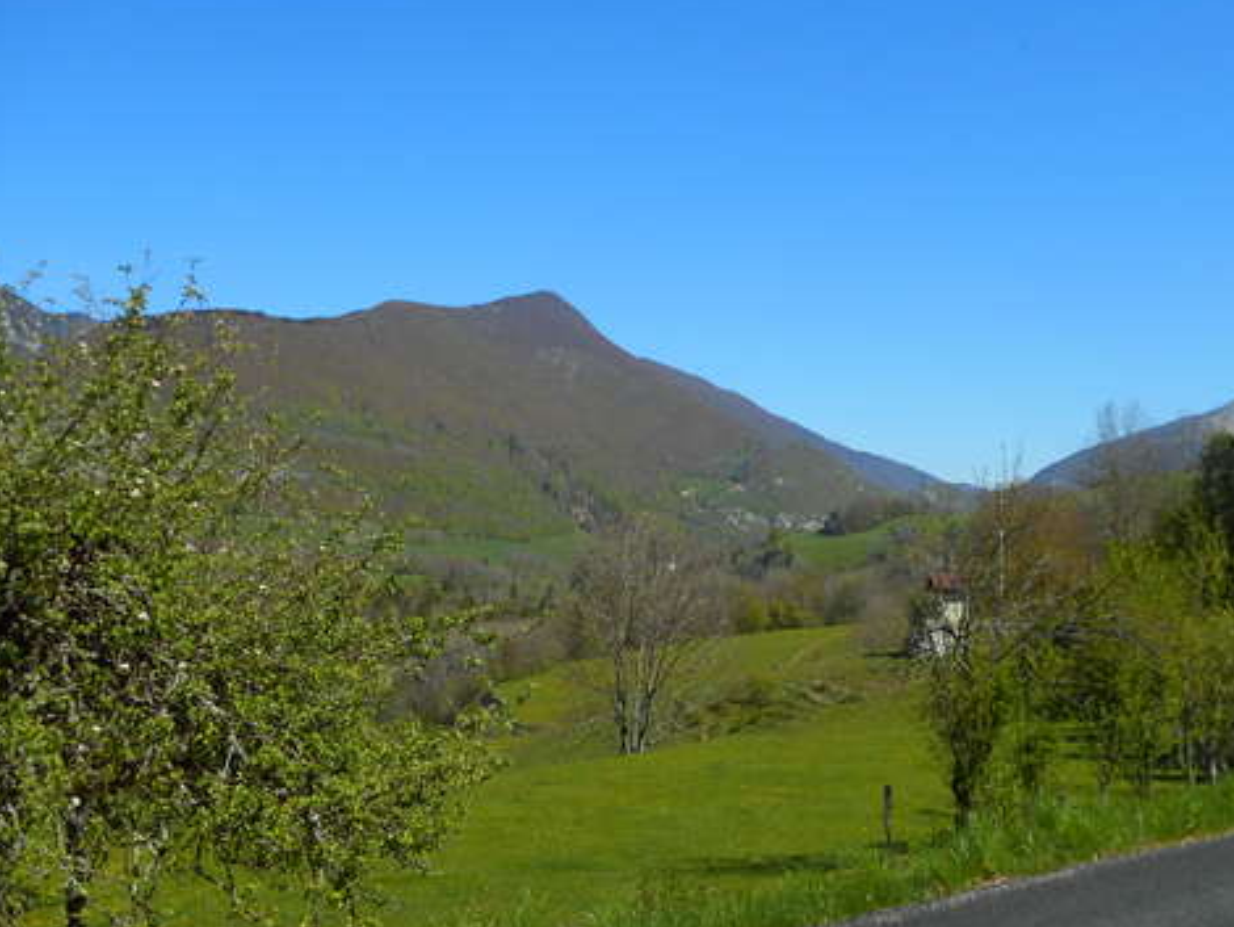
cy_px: 410
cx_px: 730
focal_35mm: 37
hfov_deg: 49.9
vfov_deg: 38.6
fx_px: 1320
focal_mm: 5.2
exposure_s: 1/800
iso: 80
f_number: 4
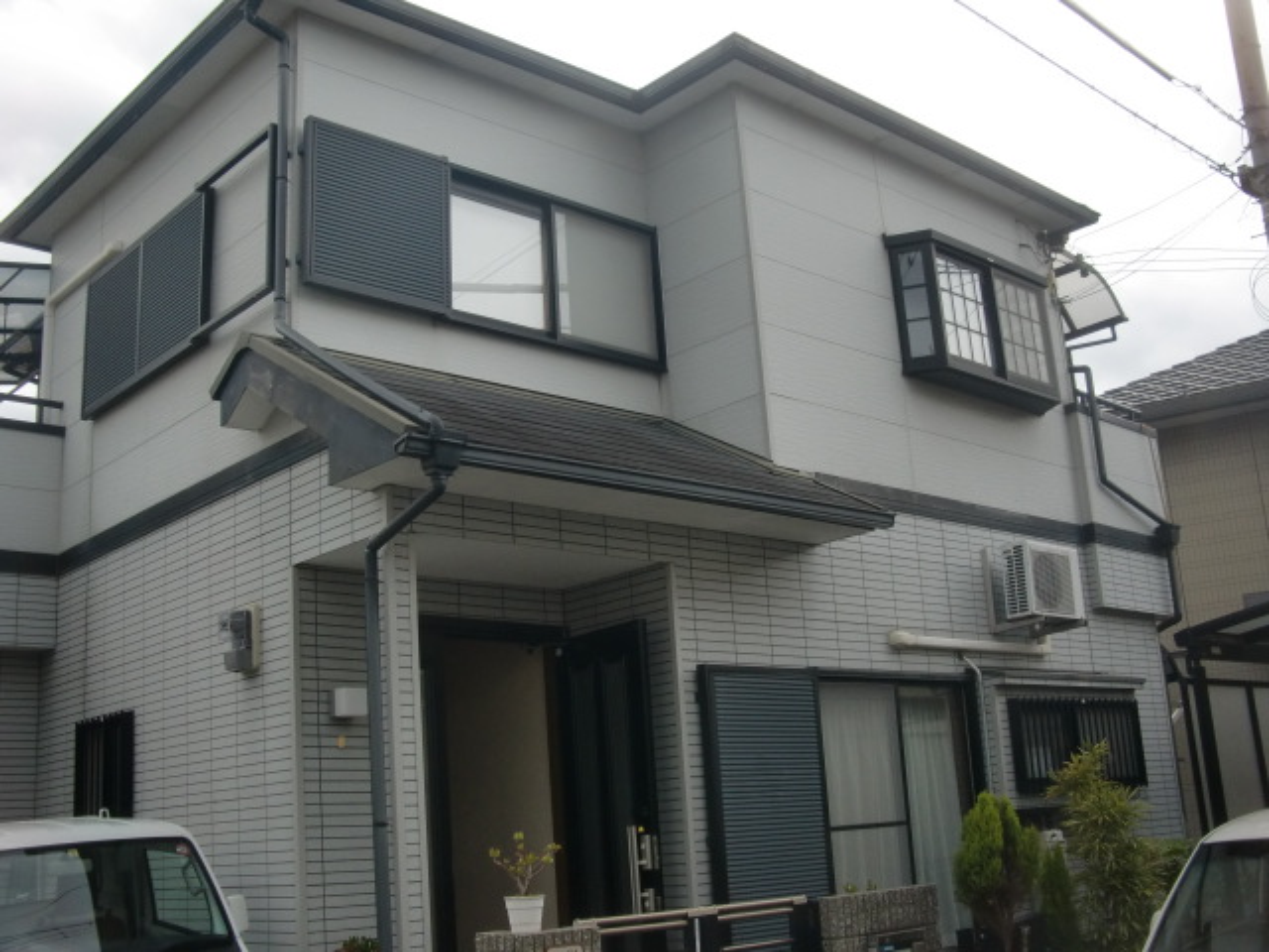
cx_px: 634
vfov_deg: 37.7
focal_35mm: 38
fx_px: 1393
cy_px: 476
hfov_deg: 49.0
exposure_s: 1/320
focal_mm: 6.66
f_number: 3.9
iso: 64
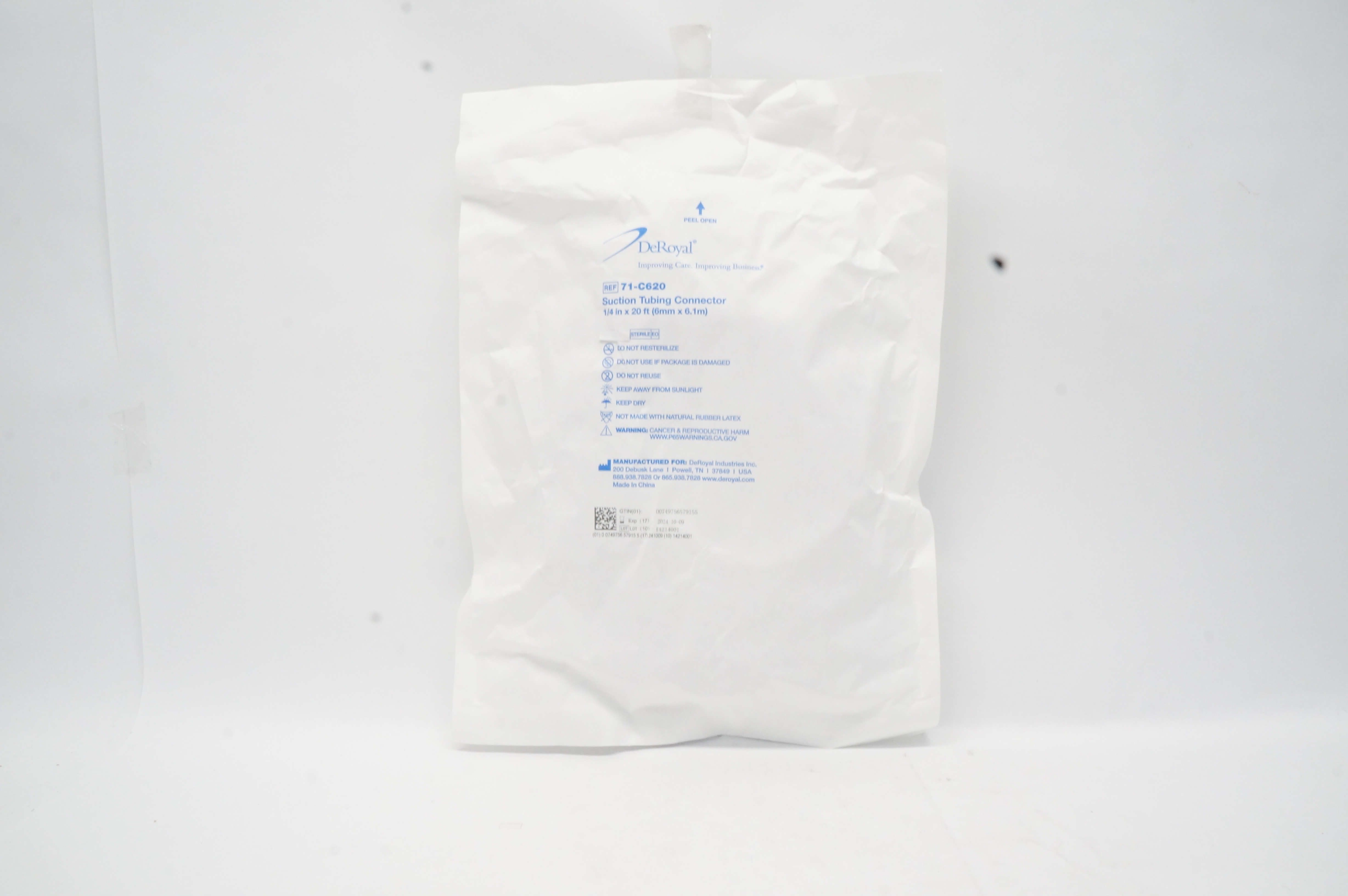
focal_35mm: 27
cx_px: 674
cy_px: 448
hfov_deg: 67.4
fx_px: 1010
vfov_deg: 47.8
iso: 1600
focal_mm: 18
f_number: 16
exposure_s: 1/20
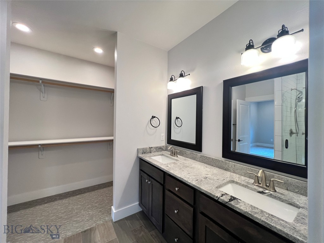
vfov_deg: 89.9
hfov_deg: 106.2
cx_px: 162
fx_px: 122
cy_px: 122
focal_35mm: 13
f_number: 1.8
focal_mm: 1.57
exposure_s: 1/120
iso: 200
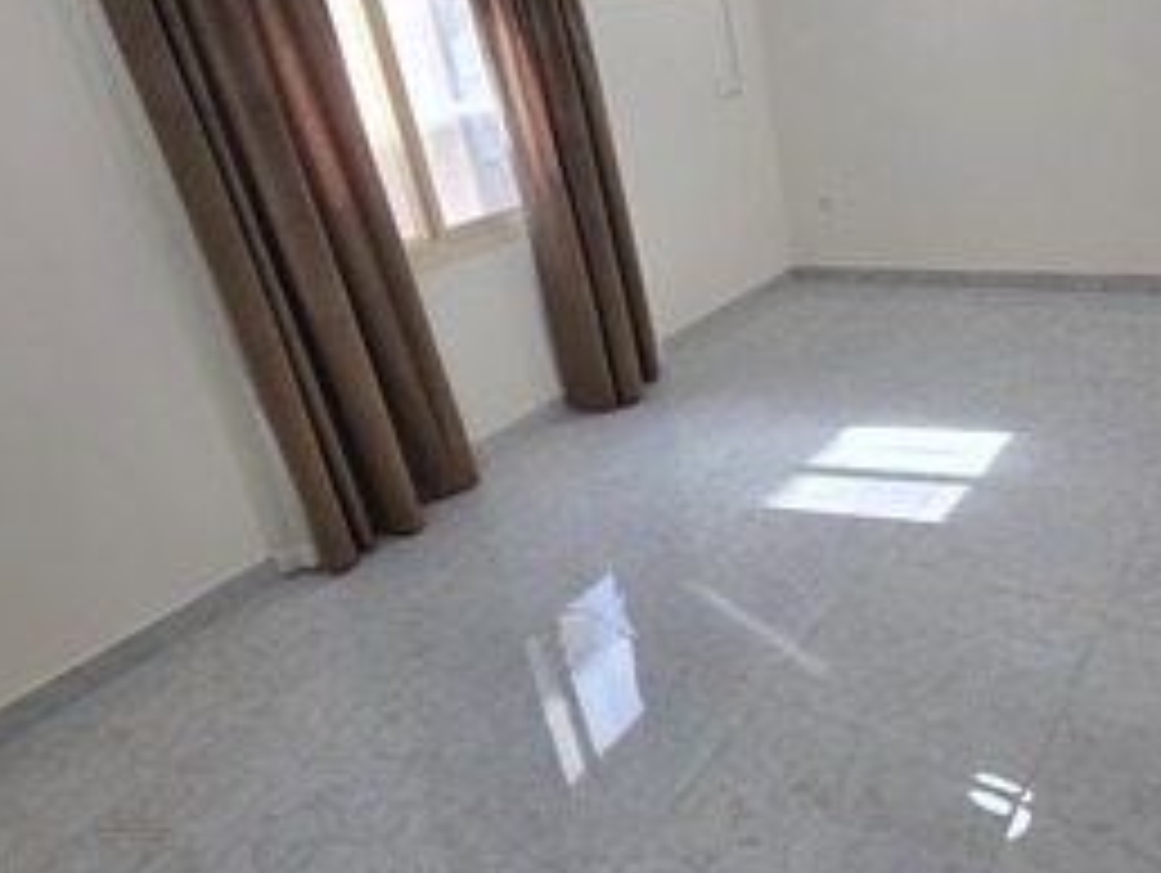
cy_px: 362
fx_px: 772
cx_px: 695
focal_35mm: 23
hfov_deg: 73.1
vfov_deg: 58.6
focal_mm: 2.2
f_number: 1.9
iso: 64
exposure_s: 1/100
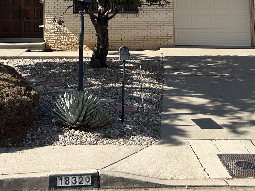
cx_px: 77
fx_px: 471
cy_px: -34
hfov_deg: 30.0
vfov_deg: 21.4
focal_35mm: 64
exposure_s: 1/2915
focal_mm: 5.7
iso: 50
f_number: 1.5
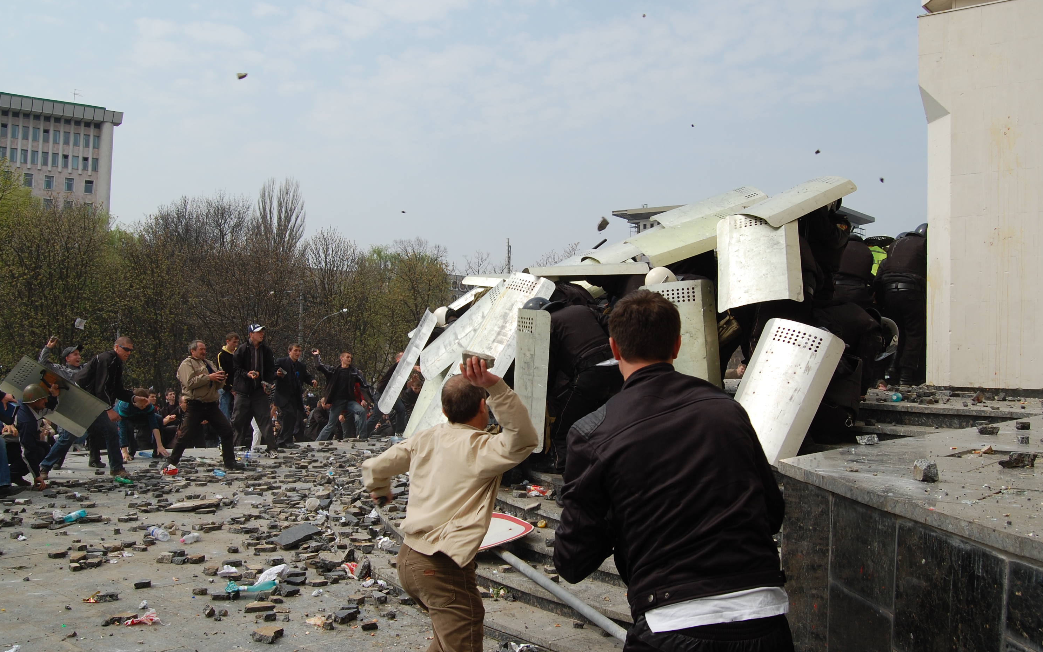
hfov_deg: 56.7
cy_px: 319
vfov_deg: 37.3
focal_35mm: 34
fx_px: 966
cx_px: 519
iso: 200
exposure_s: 1/400
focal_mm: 22
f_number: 10
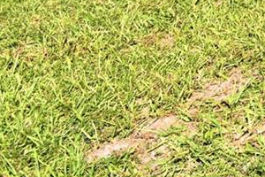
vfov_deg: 13.3
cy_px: -231
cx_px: 606
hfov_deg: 15.7
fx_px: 589
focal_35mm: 80
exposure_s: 1/2000
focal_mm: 10
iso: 100
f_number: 4.5
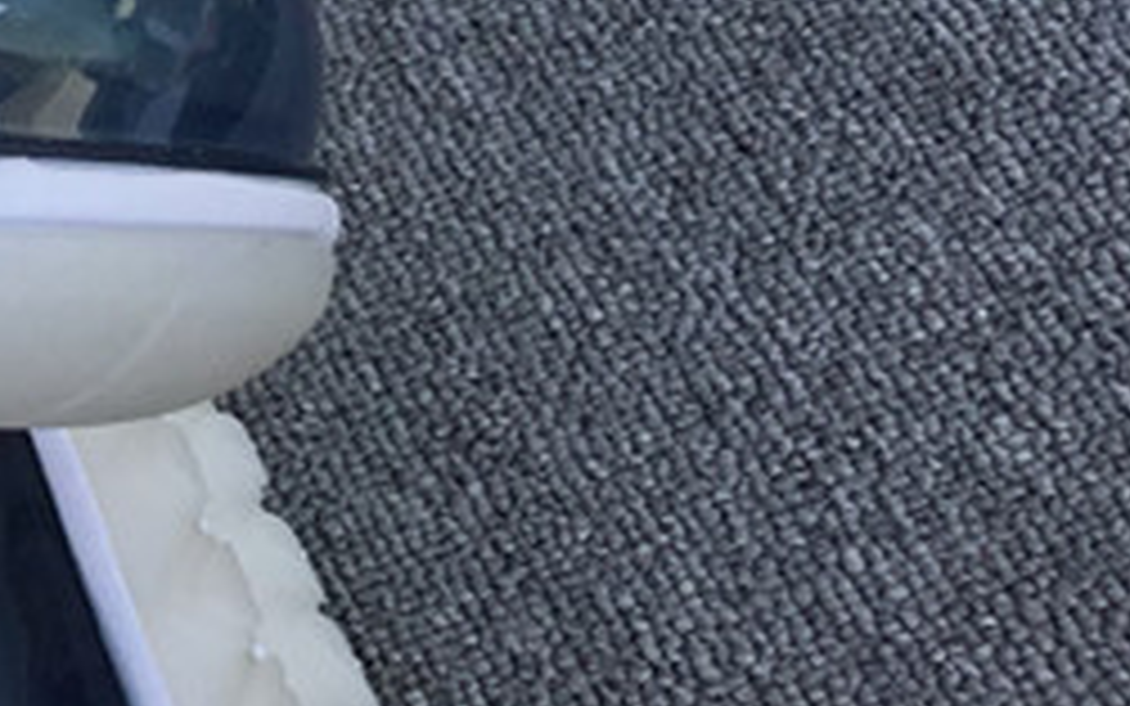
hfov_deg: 15.4
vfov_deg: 10.4
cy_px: -609
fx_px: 3635
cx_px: -864
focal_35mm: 118
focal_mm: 3.3
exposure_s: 1/370
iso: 25
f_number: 2.4
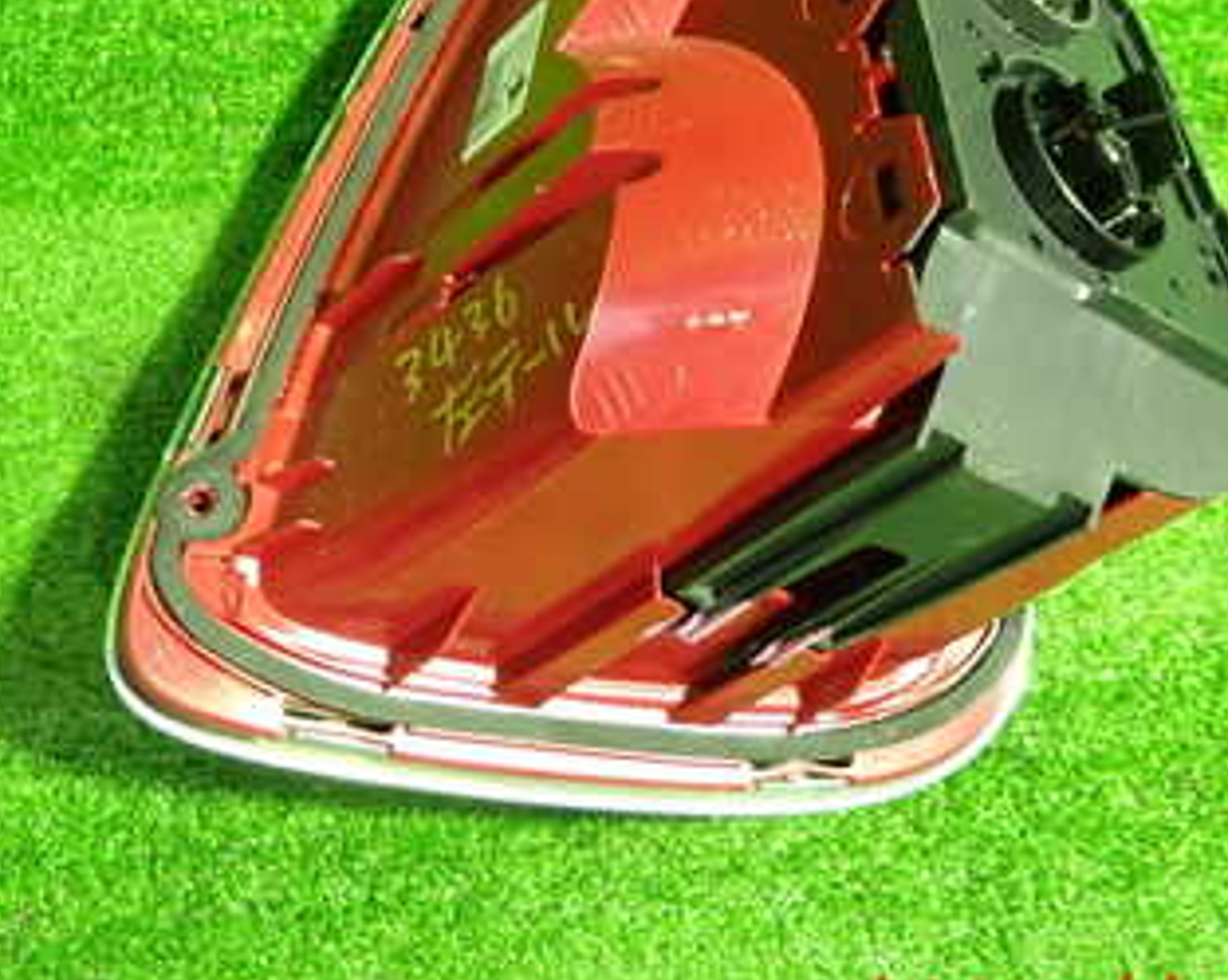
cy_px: 181
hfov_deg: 39.6
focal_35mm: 47
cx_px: 583
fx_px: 1707
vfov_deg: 31.1
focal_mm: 4.5
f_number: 2
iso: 500
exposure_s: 1/30
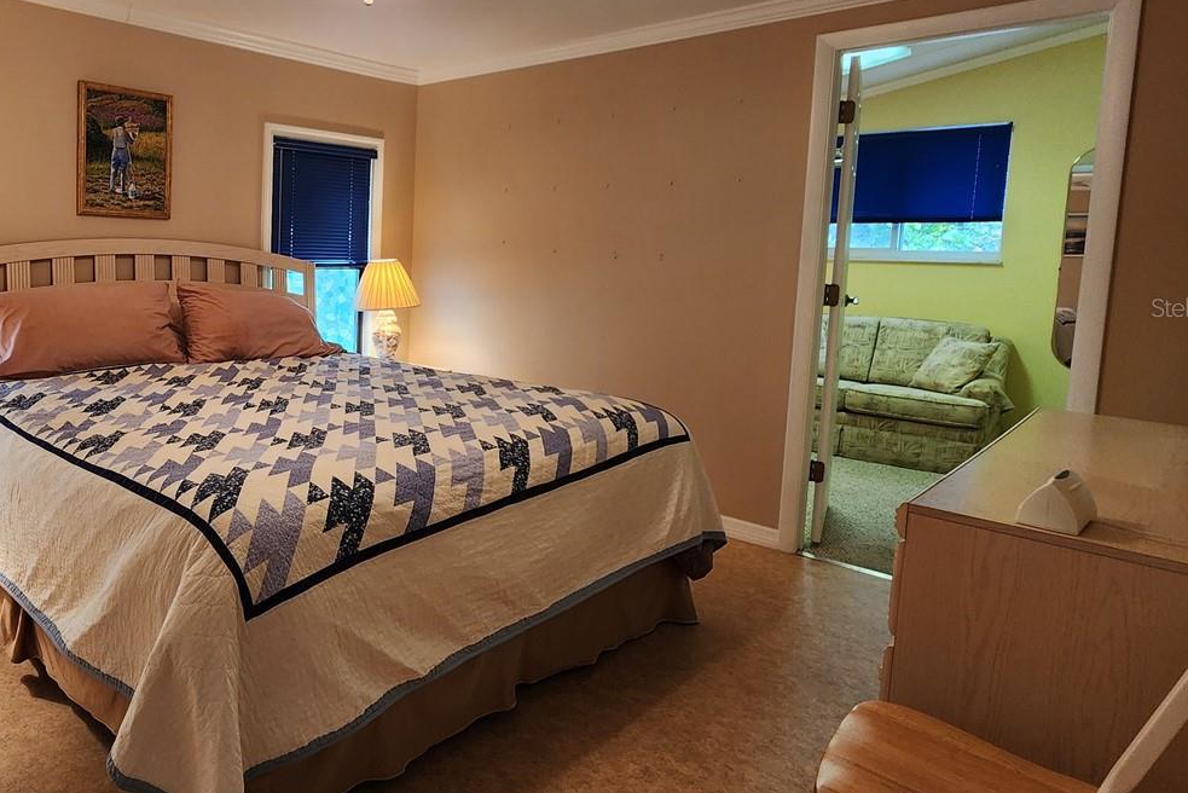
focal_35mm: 22
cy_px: 307
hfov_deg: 73.1
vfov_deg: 56.7
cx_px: 299
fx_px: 726
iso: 100
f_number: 2.2
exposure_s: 1/60
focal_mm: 2.2
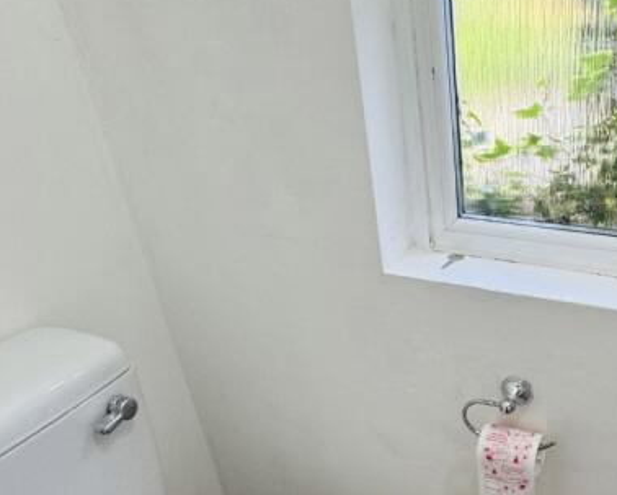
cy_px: 328
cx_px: 534
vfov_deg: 39.7
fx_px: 676
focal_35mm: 37
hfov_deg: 45.3
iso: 100
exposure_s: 1/99
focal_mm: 2.22
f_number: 2.2
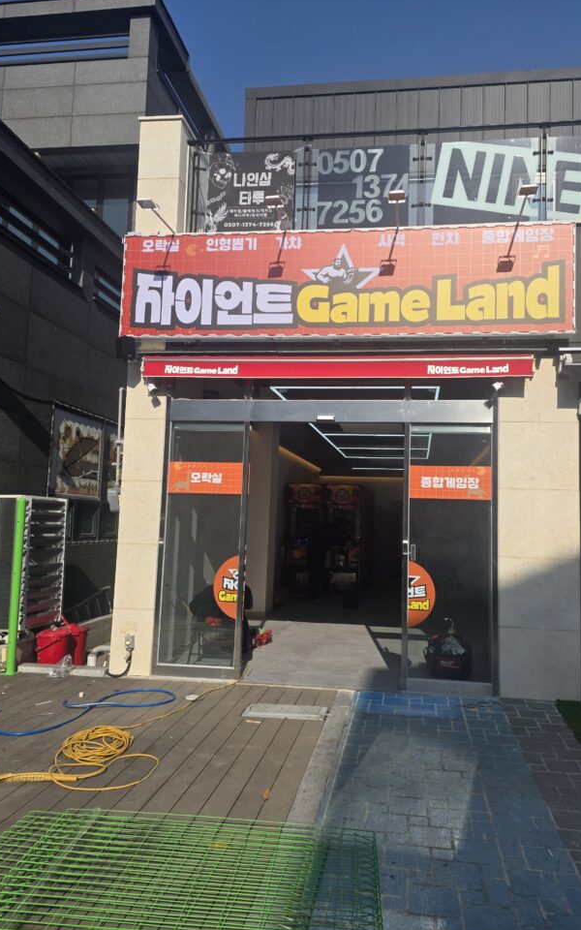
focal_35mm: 26
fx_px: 659
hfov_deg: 47.6
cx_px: 312
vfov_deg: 70.4
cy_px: 459
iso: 80
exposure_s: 1/7944
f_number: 1.7
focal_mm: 6.3
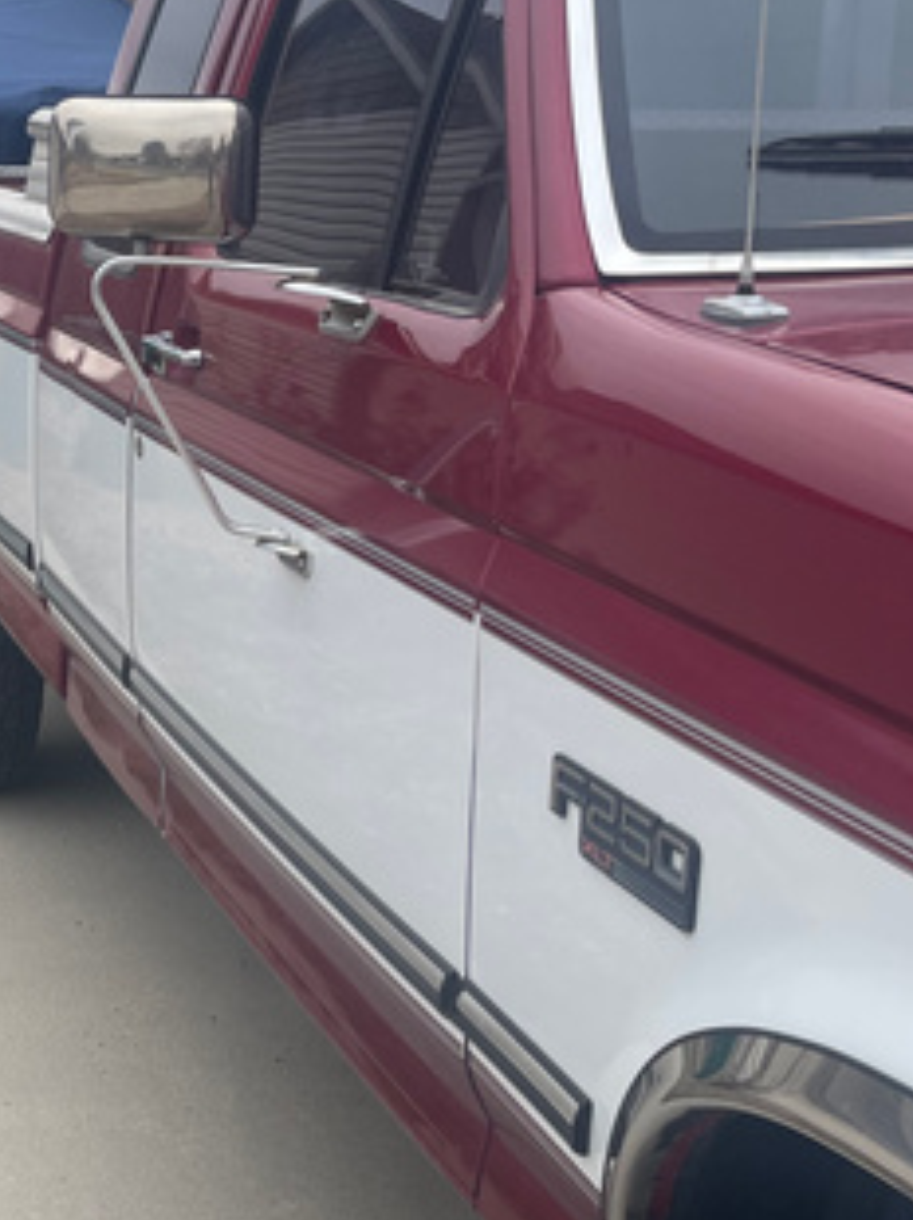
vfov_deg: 31.2
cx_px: 12
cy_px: 606
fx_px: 2183
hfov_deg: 22.7
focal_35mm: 62
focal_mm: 5.1
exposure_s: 1/1976
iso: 32
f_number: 1.6
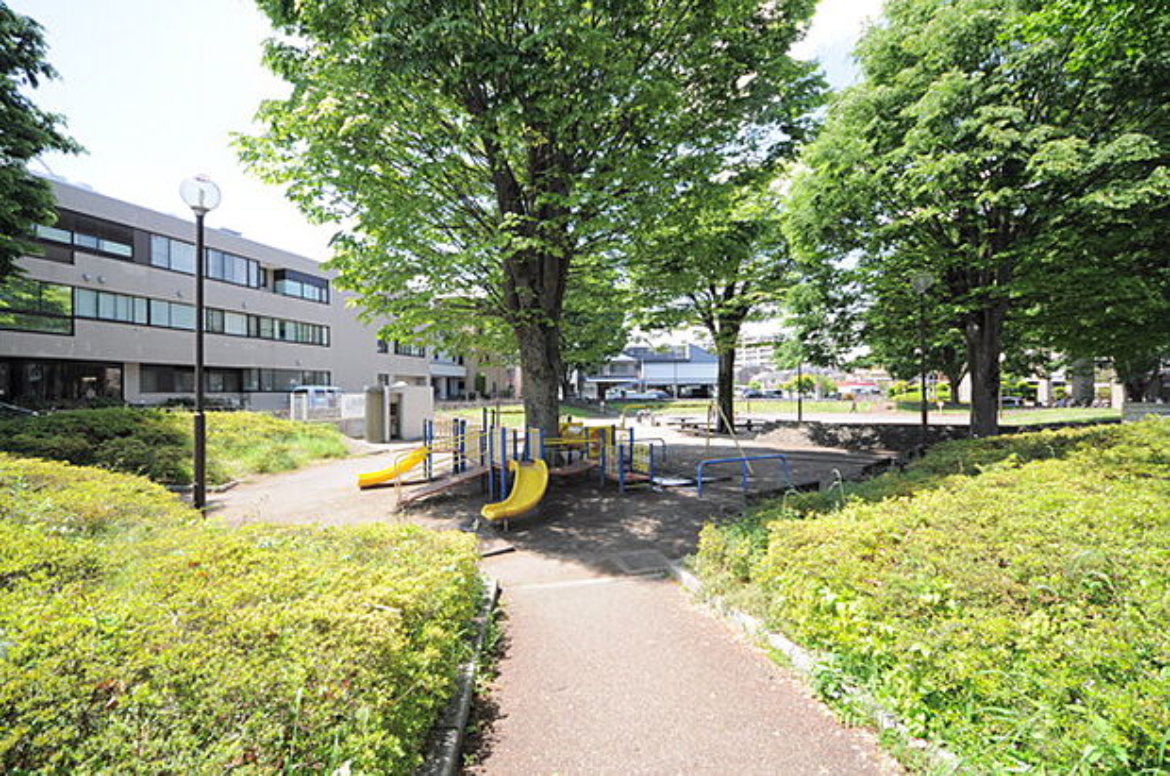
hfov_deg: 106.4
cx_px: 585
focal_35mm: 14
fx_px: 438
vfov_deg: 83.0
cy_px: 388
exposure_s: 1/160
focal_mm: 9
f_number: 6.3
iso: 200
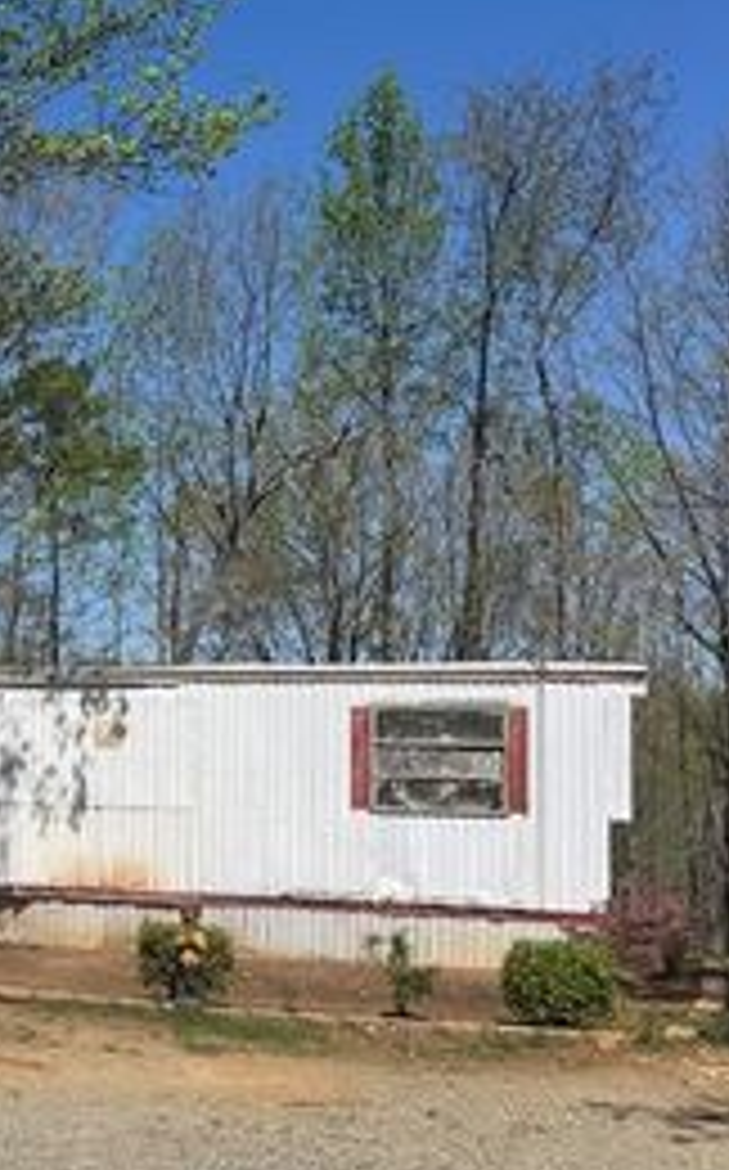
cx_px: -207
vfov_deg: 41.0
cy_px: 677
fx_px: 1561
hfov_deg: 23.4
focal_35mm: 49
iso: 80
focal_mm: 6.76
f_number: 1.78
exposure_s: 1/5814
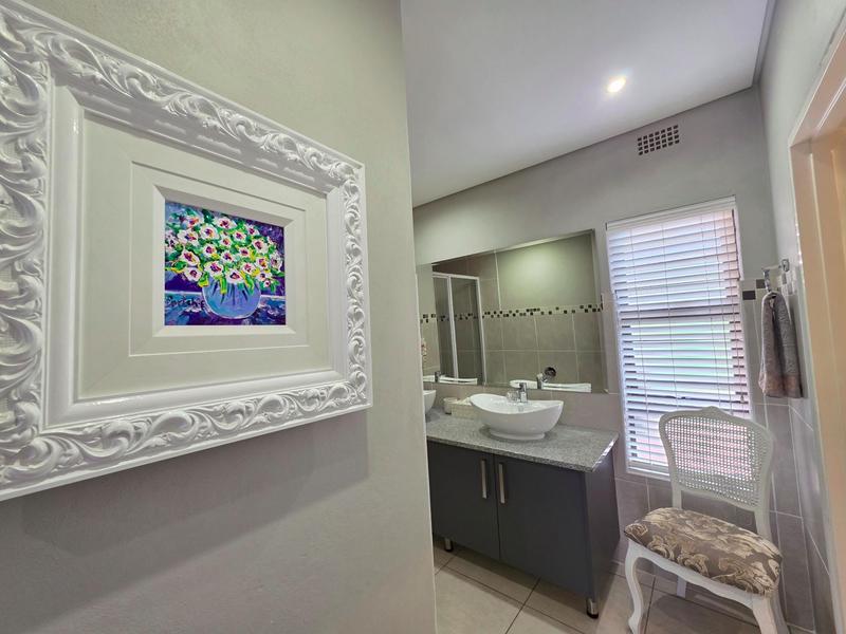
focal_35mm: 13
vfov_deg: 89.9
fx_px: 318
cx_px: 423
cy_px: 317
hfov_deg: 106.2
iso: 320
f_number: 1.9
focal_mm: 2.2
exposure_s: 1/100
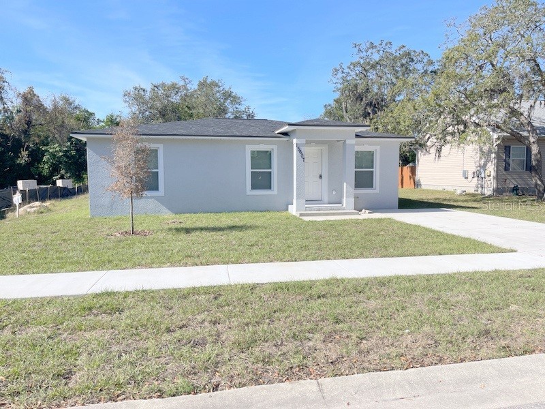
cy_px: 204
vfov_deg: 54.9
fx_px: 394
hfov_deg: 69.4
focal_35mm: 25
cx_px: 272
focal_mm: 5.1
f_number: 1.6
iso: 32
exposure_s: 1/4202
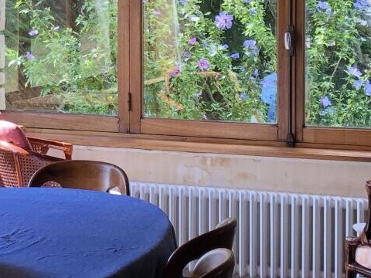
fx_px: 1200
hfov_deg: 17.5
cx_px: 88
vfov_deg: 13.1
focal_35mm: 112
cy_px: 40
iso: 40
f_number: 1.8
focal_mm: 3.99
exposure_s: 1/120
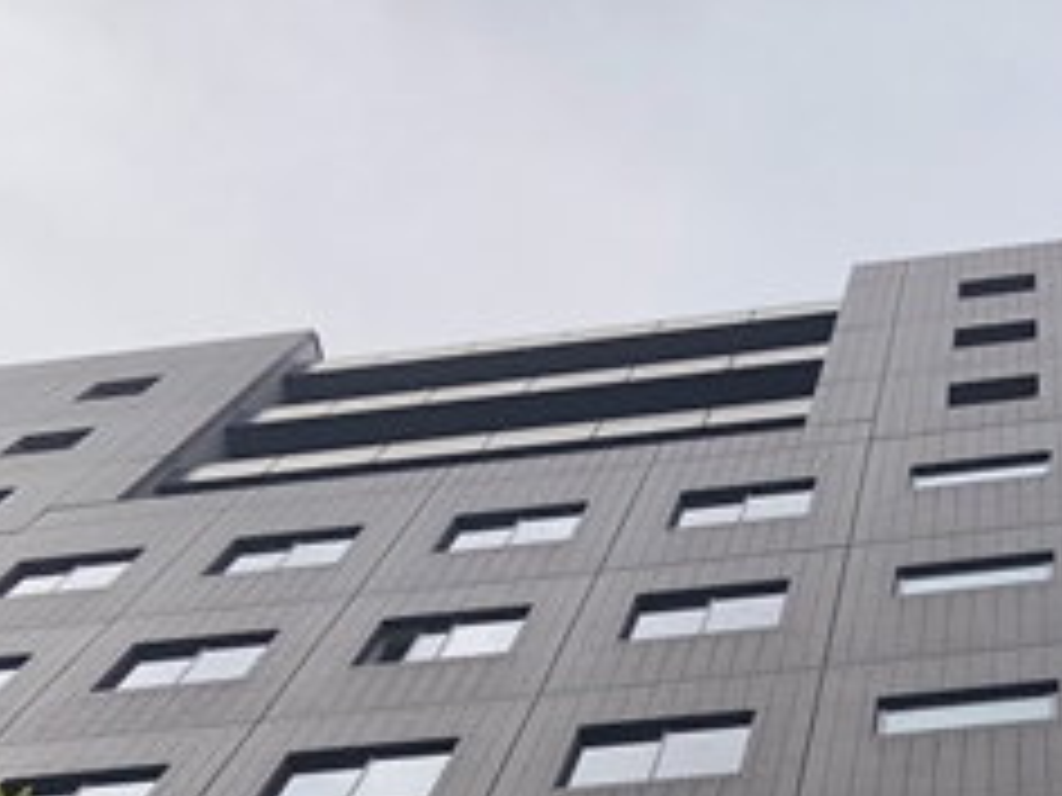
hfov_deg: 25.3
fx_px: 2332
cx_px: 837
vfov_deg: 18.1
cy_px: 1030
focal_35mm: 76
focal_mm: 3.99
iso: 20
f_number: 1.8
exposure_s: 1/2404
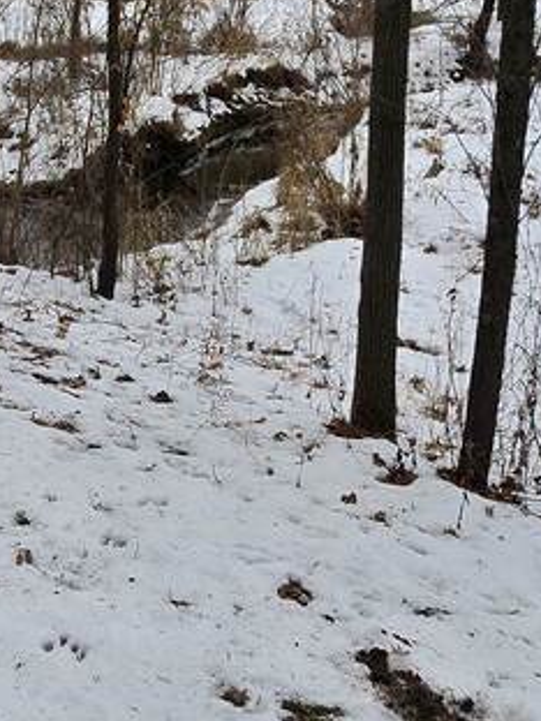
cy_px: 270
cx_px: 60
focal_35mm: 45
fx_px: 938
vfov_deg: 41.8
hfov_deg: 30.8
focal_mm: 2.2
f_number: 2.2
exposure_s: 1/435
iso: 50
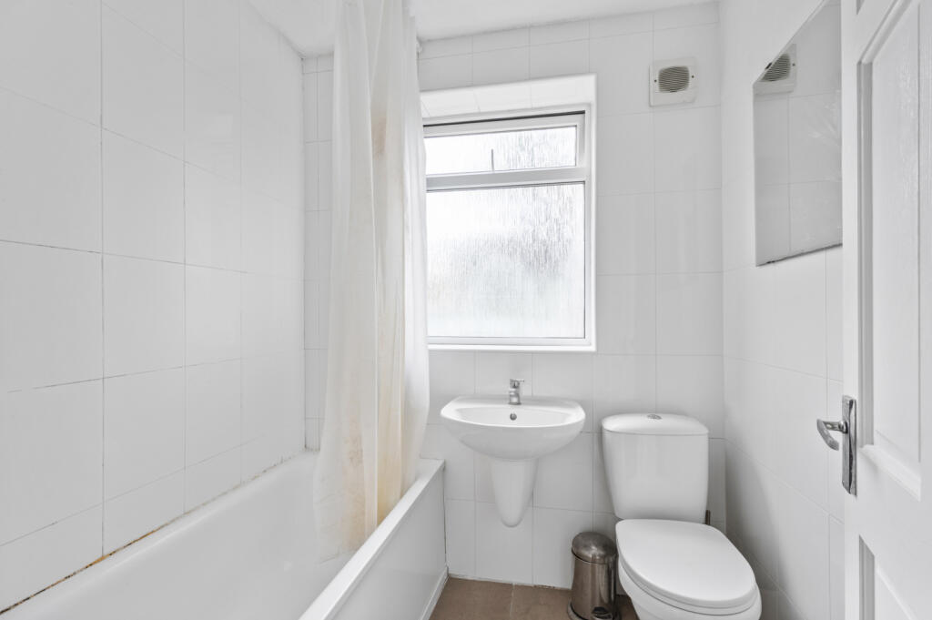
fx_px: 414
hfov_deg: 96.8
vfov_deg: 73.7
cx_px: 466
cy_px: 310
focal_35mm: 16
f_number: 16
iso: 200
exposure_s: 1/1.67
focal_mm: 16
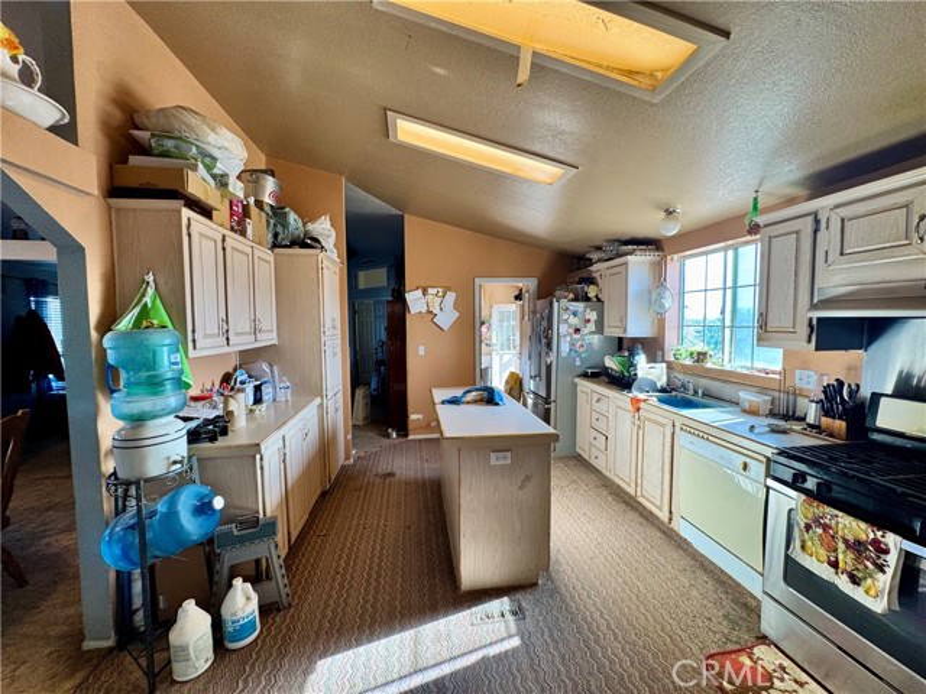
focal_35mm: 14
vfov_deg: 85.7
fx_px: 375
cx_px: 463
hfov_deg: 102.1
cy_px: 347
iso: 125
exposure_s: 1/120
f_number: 2.2
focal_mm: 2.22
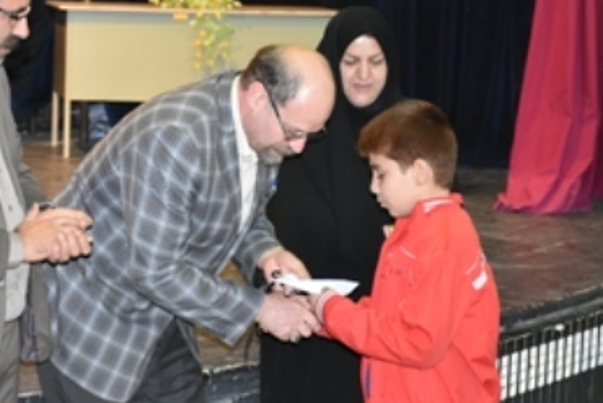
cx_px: 174
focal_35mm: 117
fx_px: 1958
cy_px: 180
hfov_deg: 17.4
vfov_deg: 11.7
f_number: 4.5
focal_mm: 45
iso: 3200
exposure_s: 1/60
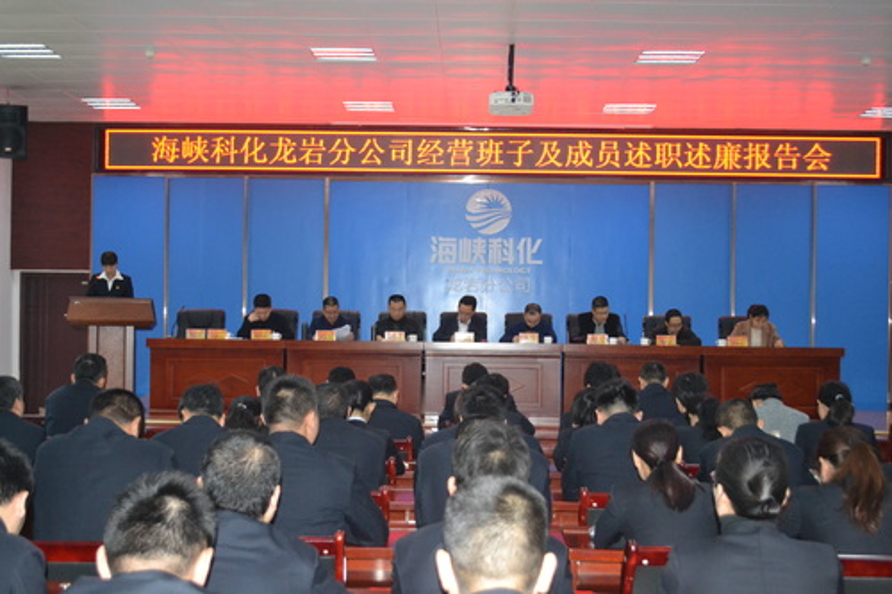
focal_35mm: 51
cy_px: 297
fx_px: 1263
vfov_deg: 26.5
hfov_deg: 38.9
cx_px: 446
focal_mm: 34
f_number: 5
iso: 3200
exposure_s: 1/60
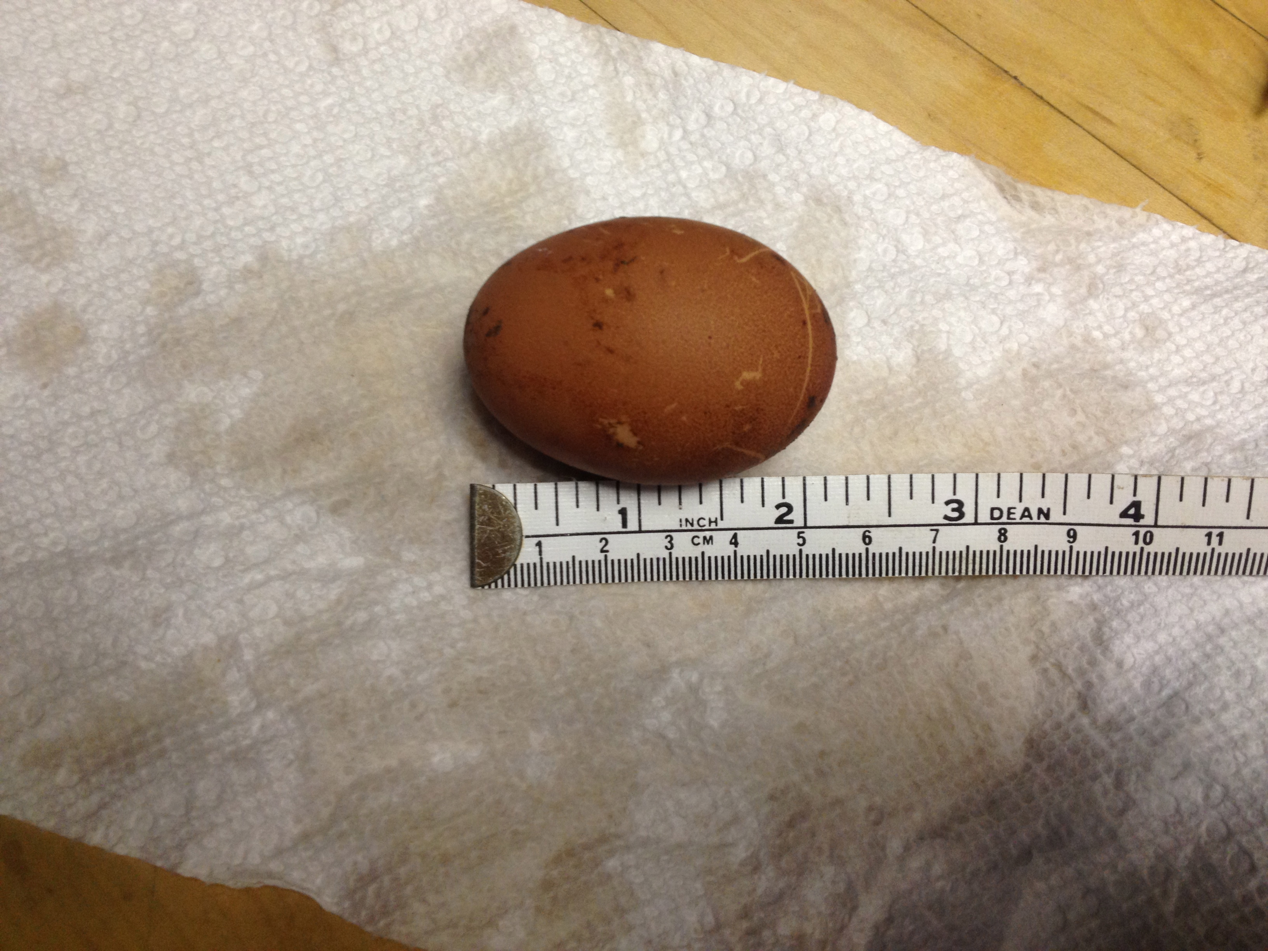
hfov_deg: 52.6
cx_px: 634
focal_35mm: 35
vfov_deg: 40.7
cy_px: 476
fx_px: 1282
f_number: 2.4
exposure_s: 1/20
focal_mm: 4.28
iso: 100
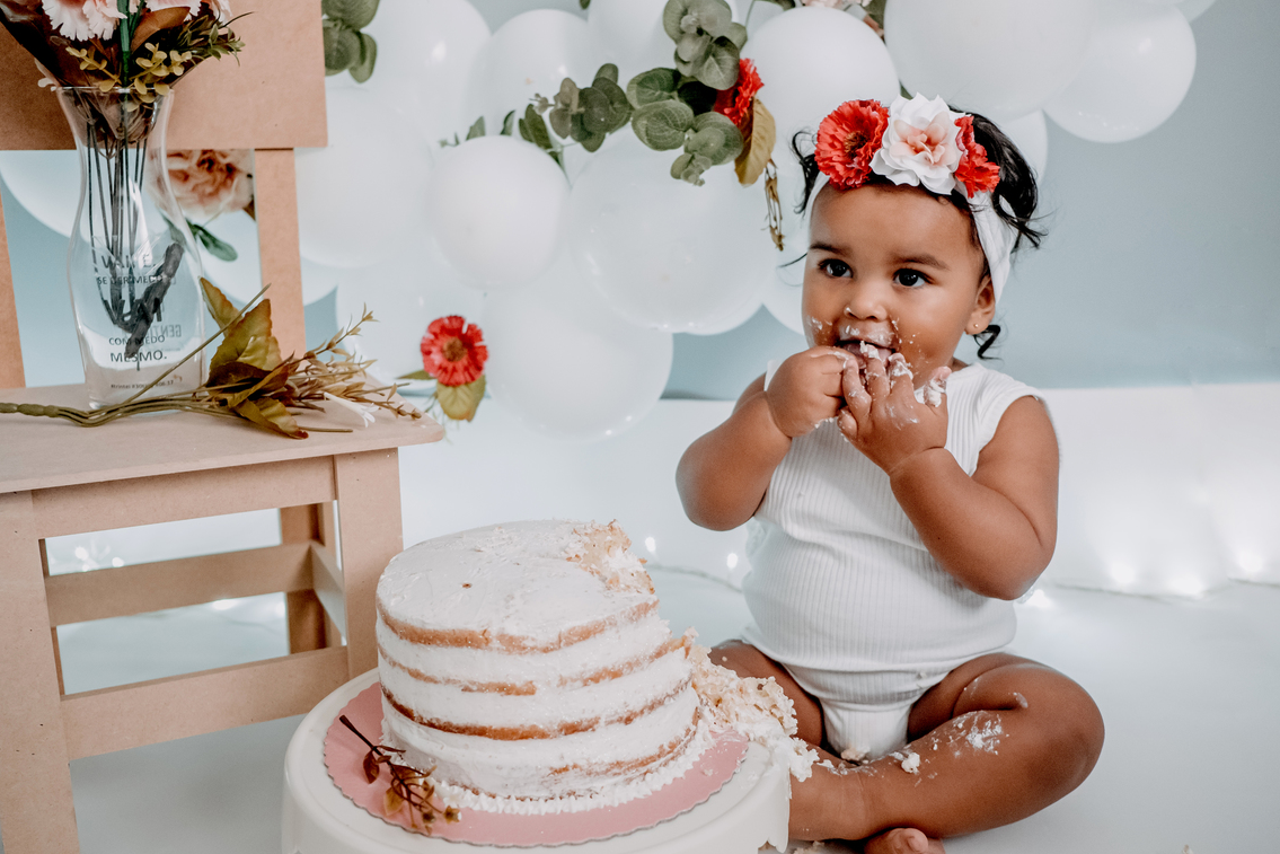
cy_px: 446
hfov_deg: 51.9
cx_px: 635
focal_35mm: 37
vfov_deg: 35.9
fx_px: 1316
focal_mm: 23
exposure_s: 1/125
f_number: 2.8
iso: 2500
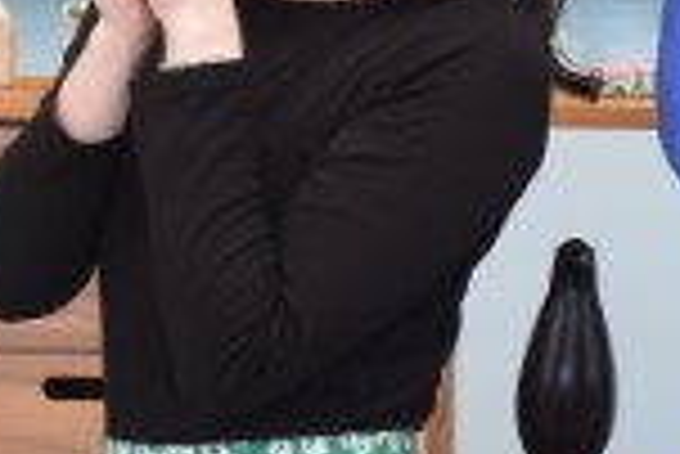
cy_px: 4
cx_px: 576
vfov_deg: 7.2
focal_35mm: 191
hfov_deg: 10.7
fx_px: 3611
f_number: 4
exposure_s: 1/15
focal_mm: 30
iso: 320
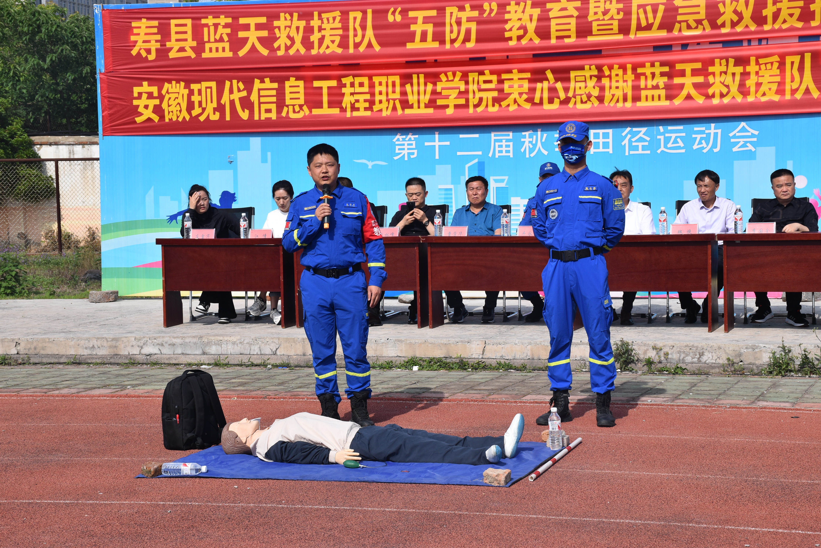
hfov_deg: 26.0
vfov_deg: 17.5
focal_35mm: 78
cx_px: 410
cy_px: 274
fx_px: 1779
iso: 200
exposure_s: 1/400
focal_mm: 52
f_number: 10
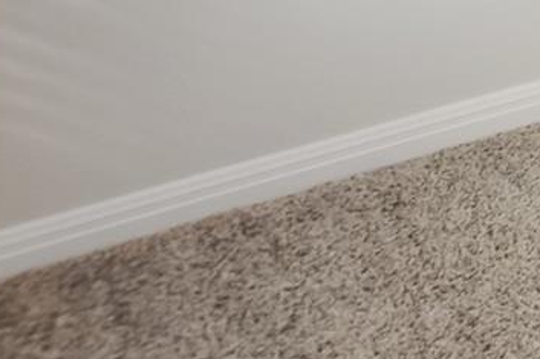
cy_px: -522
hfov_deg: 12.2
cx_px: 1548
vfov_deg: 12.2
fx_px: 1304
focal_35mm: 87
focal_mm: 10
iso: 200
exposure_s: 1/8
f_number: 8
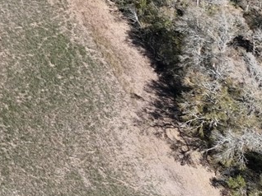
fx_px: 1142
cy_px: -72
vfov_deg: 9.6
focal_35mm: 151
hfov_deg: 11.7
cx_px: -265
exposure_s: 1/1250
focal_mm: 12.29
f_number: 2.8
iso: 100
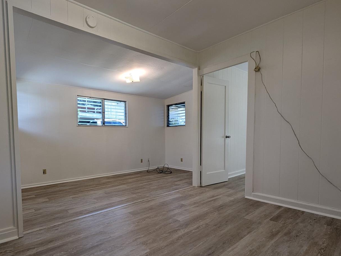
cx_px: 121
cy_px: 145
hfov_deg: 88.6
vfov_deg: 74.3
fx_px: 167
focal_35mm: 17
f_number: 2.2
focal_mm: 1.95
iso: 52
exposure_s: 1/120
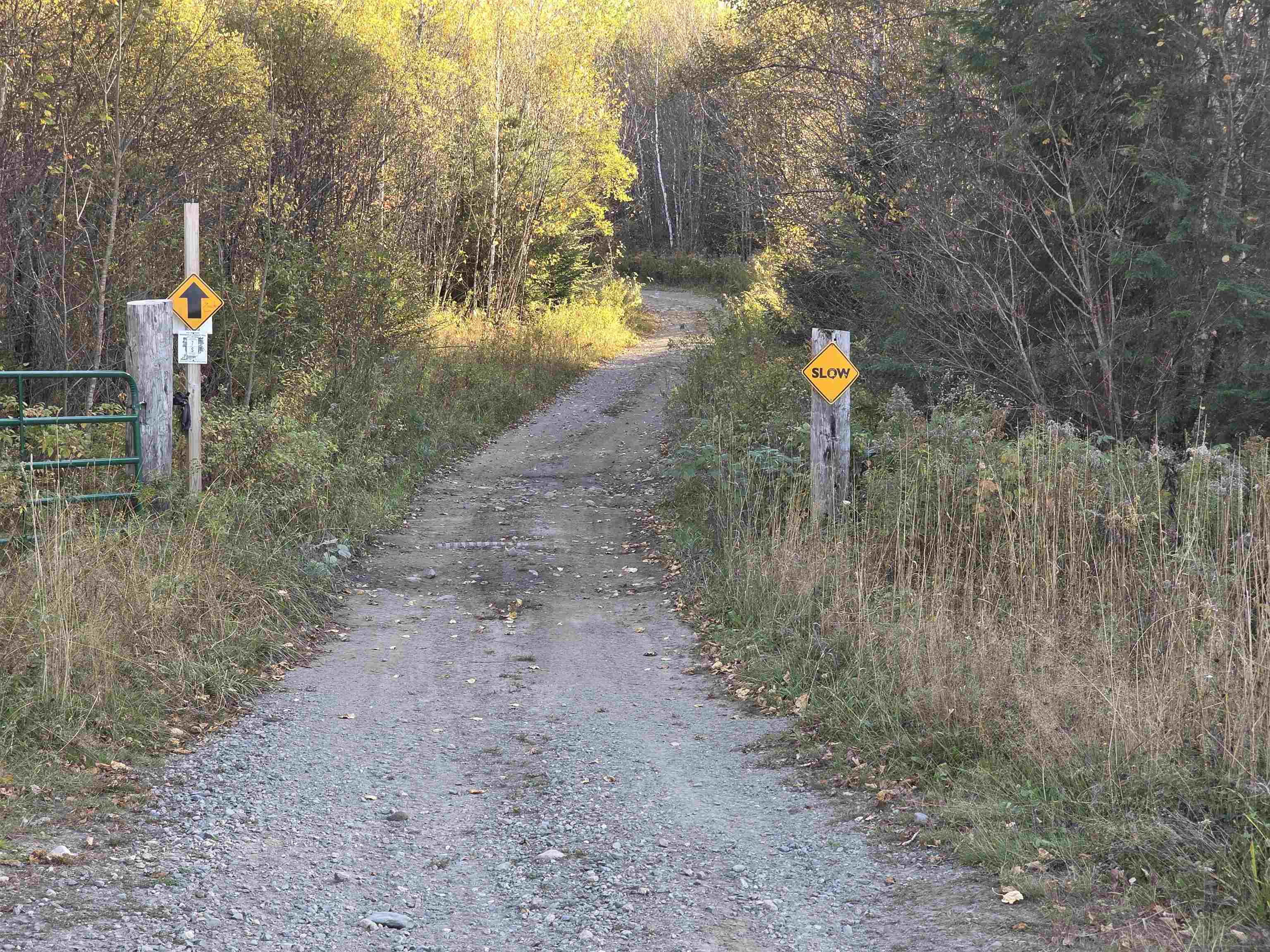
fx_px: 2531
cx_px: 635
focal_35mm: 69
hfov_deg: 28.2
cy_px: 476
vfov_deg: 21.3
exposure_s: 1/120
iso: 50
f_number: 2.4
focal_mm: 7.9
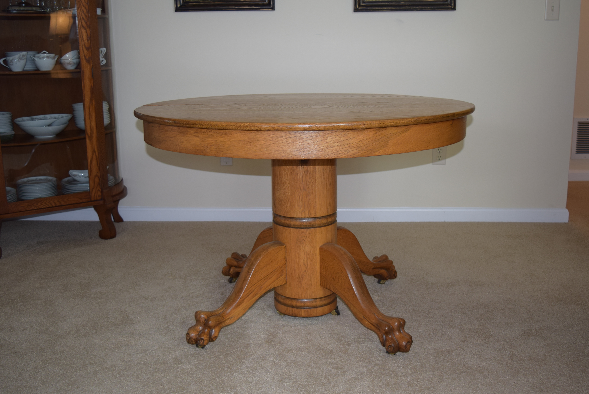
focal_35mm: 39
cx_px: 294
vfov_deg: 34.3
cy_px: 197
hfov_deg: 49.5
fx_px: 639
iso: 400
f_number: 4
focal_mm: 26
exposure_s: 1/60
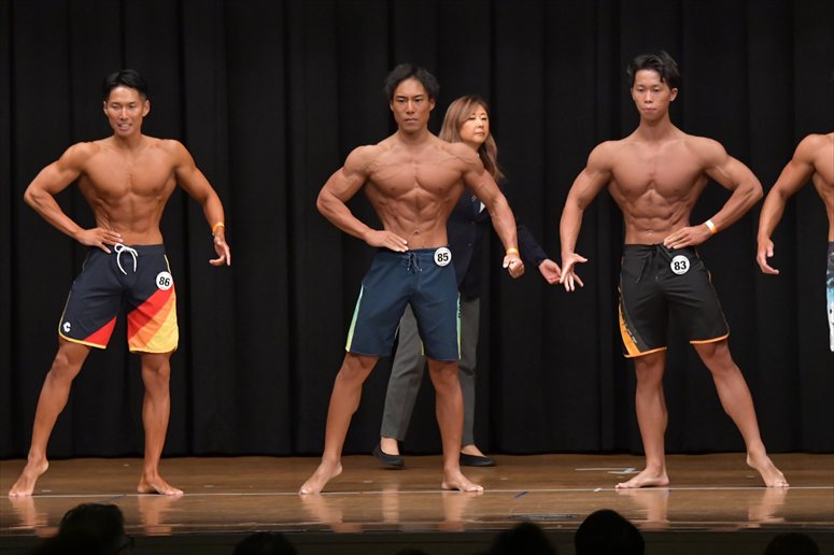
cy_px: 278
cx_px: 417
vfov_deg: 6.8
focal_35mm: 202
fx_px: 4677
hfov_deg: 10.2
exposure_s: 1/400
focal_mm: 135
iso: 6400
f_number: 5.6
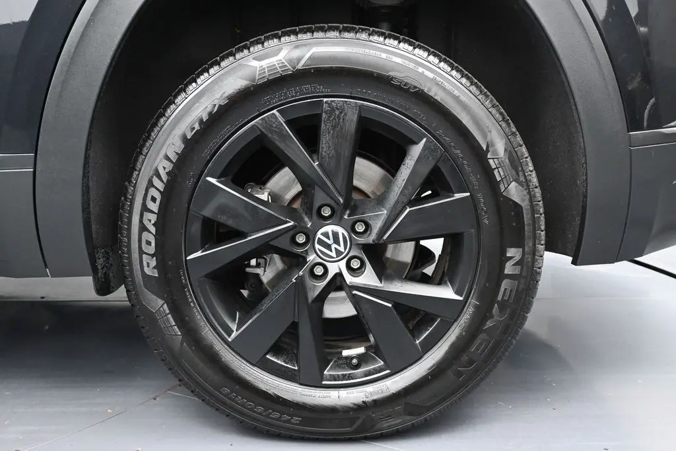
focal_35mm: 37
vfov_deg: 36.2
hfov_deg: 52.2
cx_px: 338
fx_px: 690
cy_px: 226
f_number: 4.2
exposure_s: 1/125
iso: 2500
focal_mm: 24.5
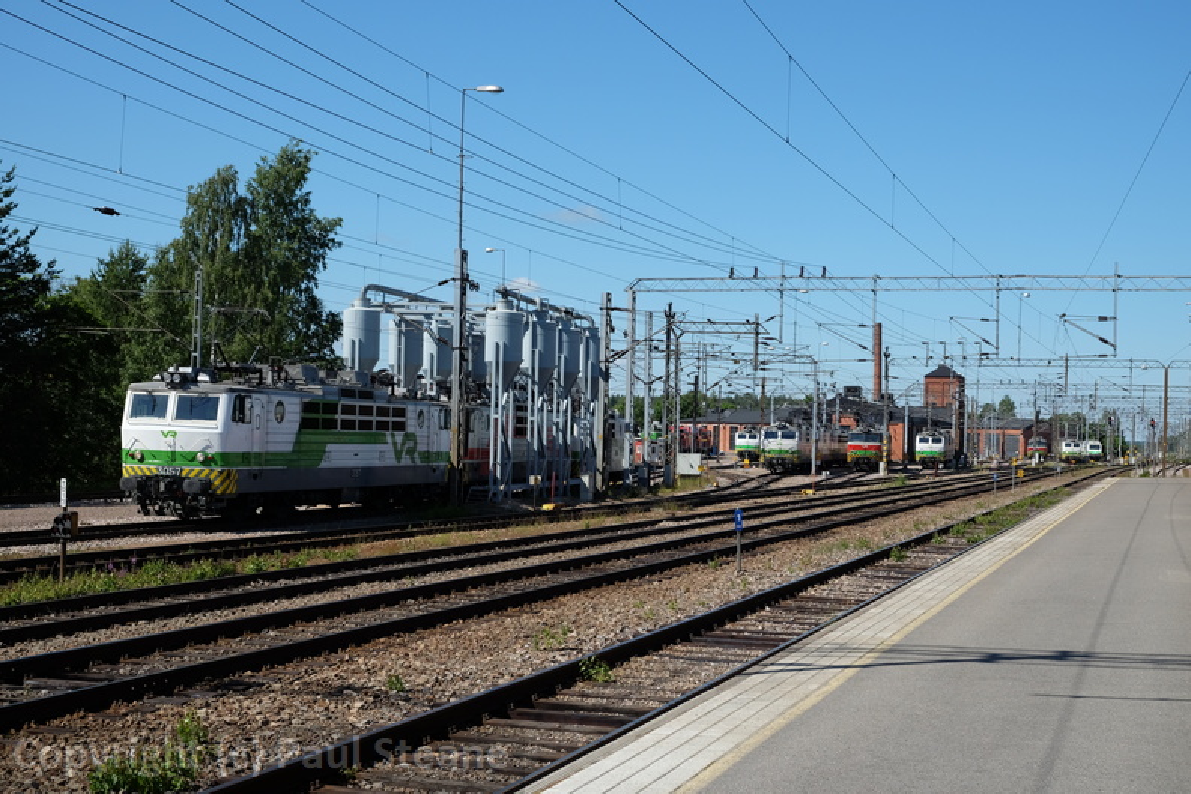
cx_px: 596
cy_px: 397
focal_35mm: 51
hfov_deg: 38.9
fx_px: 1687
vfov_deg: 26.5
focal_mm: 34.3
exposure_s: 1/350
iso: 200
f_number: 8
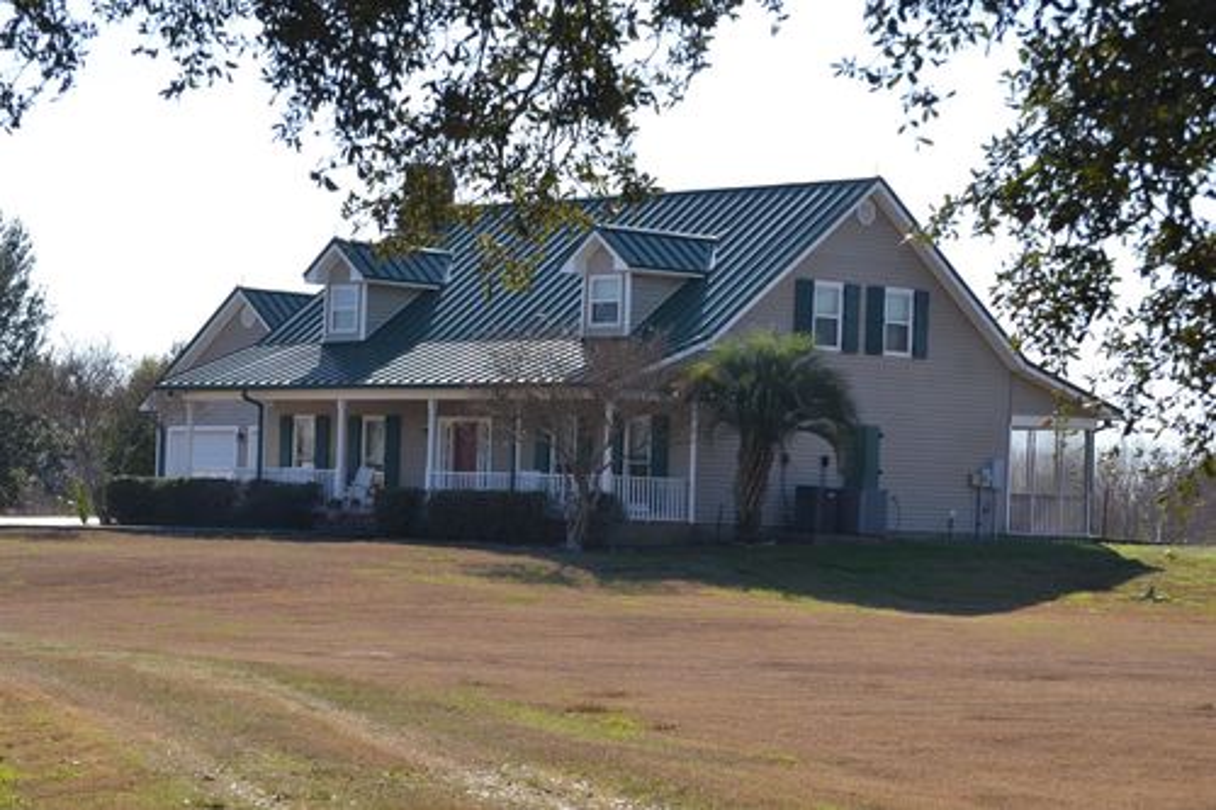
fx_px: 3545
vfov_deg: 13.0
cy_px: 405
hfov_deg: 19.5
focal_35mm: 105
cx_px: 608
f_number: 8
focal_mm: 70
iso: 100
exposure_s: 1/200
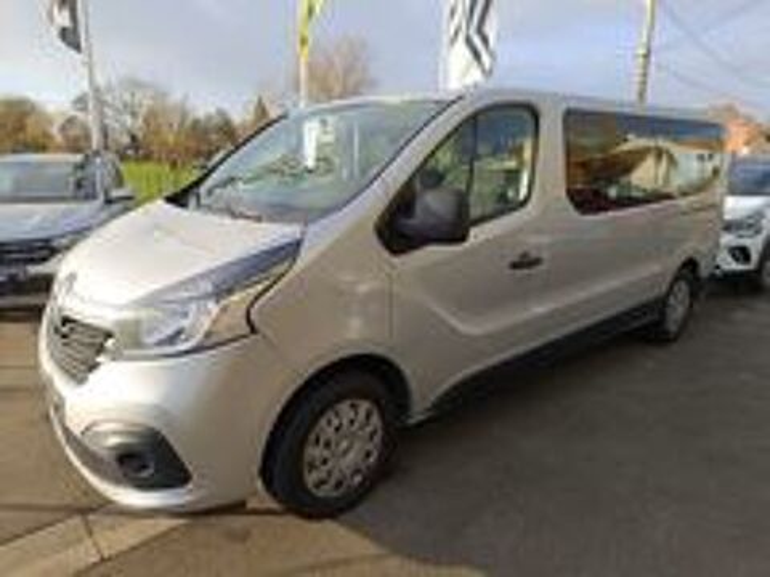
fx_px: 534
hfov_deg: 71.6
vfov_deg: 56.8
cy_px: 288
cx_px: 385
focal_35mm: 24
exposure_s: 1/151
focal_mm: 6.14
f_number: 1.65
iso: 50
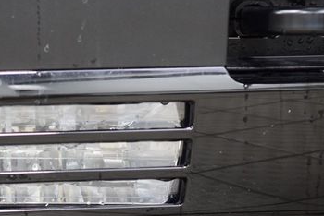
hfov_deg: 10.7
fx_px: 1729
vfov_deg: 7.2
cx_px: 66
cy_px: 170
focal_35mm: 192
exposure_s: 1/30
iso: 1600
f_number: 3.5
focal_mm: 70
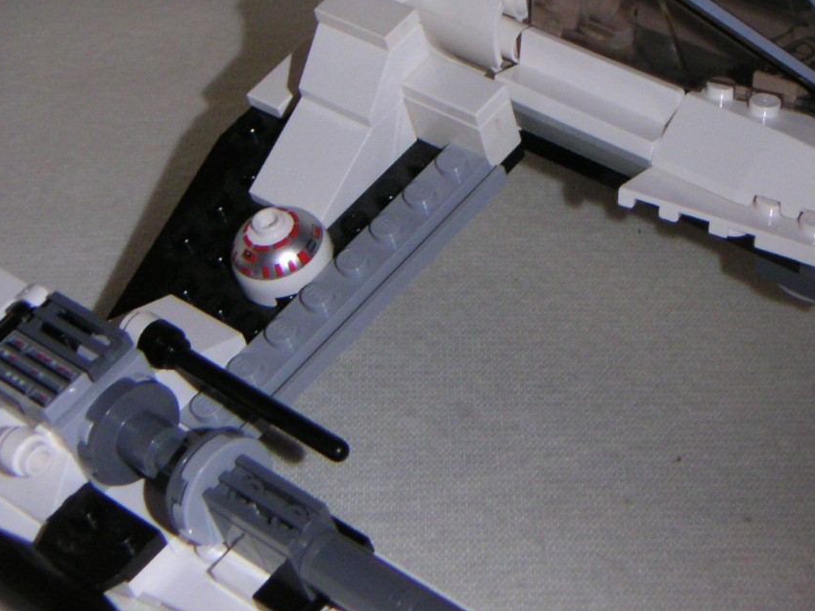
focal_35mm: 77
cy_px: 220
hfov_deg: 25.2
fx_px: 1813
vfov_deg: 19.1
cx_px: 529
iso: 200
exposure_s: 1/45
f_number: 6.7
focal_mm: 6.7
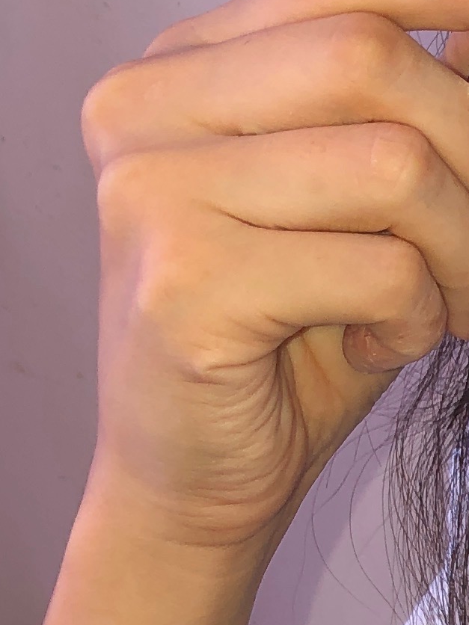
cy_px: 505
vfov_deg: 14.5
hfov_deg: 10.1
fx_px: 2439
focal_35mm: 135
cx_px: 963
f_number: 1.8
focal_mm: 3.99
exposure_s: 1/19
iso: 20
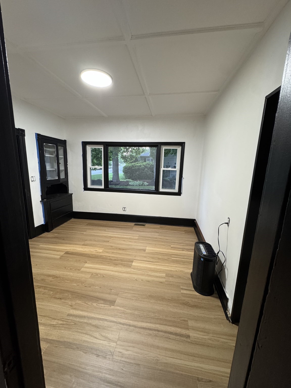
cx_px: 146
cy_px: 194
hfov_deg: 85.7
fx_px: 157
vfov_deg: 102.1
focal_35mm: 14
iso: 250
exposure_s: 1/60
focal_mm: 2.22
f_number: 2.2
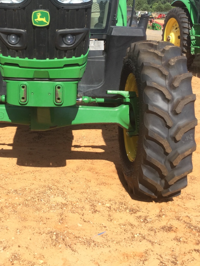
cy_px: 60
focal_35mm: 52
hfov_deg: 27.5
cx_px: 40
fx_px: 401
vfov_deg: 35.8
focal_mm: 3.3
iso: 25
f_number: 2.4
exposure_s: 1/679
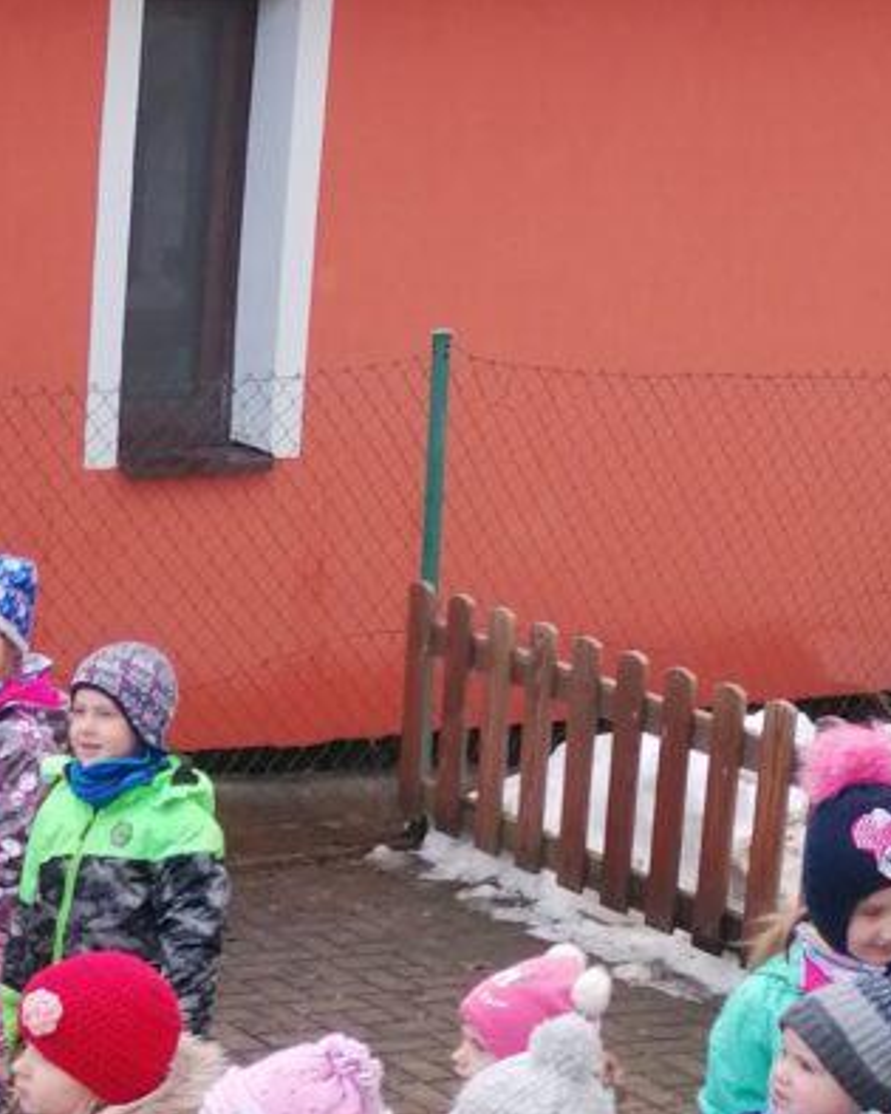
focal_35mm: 107
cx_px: -161
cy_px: 1210
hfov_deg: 14.0
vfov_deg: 17.4
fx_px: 3528
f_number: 1.8
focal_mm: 4.75
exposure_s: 1/126
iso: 50
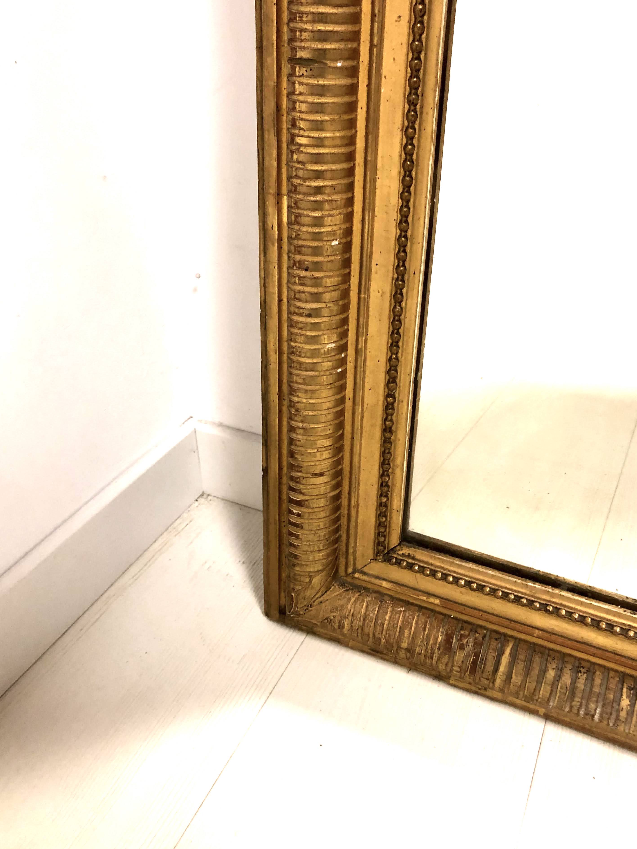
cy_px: 410
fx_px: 736
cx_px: 326
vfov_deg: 60.0
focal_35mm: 30
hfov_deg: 46.8
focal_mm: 3.99
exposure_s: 1/17
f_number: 1.8
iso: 80
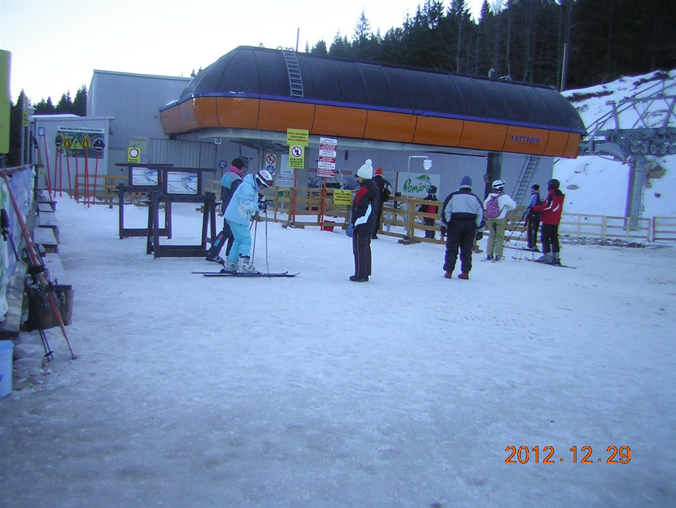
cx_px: 338
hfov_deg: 51.3
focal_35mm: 36
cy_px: 254
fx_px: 703
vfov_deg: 39.7
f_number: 2.6
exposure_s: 1/225
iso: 50
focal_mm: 4.7
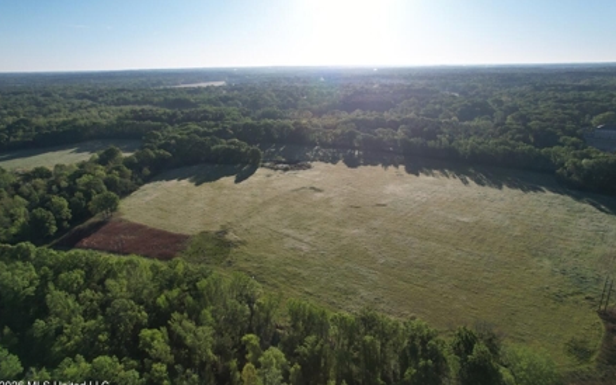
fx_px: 386
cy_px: 194
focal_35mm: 23
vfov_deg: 53.0
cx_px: 303
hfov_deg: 77.2
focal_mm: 8.38
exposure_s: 1/2000
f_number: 2.8
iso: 100
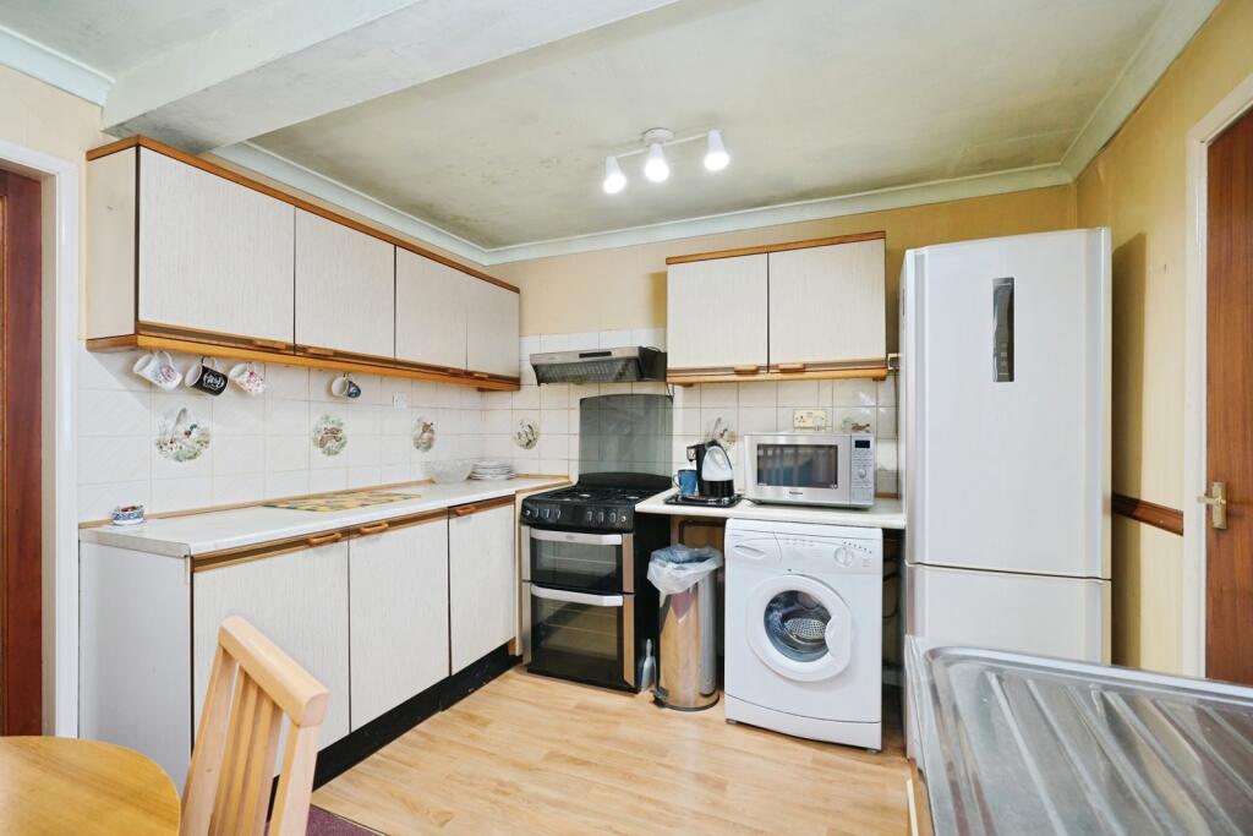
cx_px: 626
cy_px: 418
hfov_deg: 96.7
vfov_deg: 73.8
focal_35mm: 16
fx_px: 557
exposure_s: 1/20
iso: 1250
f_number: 7.1
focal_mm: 16
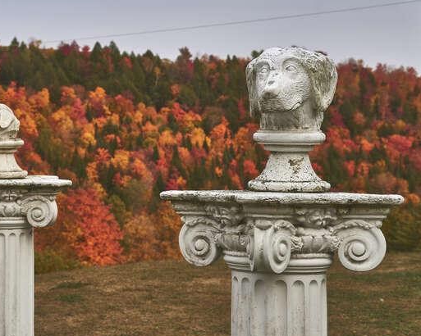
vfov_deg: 13.1
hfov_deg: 16.2
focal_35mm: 118
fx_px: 1470
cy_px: 164
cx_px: 107
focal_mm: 56
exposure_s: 1/200
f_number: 8
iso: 160
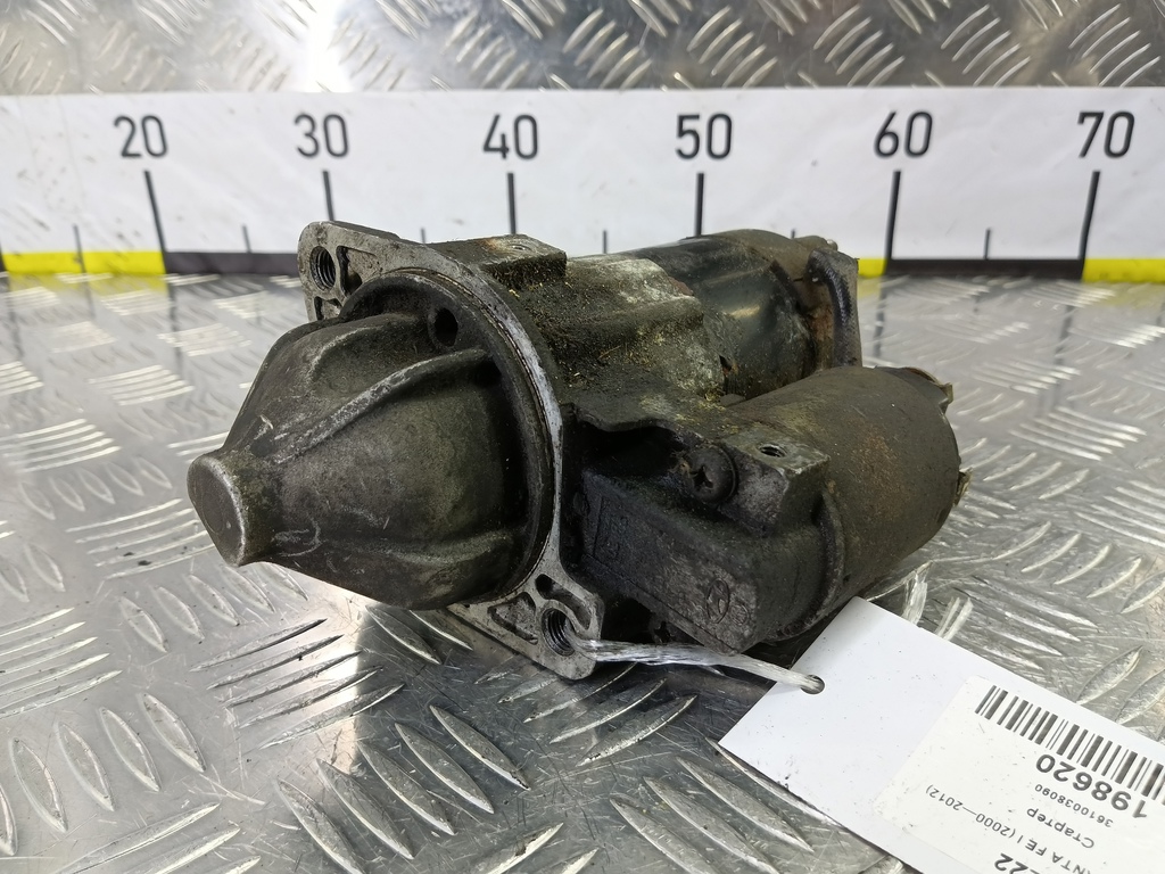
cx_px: 582
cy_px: 437
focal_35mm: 23
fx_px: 774
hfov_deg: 73.9
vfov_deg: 58.9
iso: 183
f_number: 1.6
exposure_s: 1/50
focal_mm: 4.11
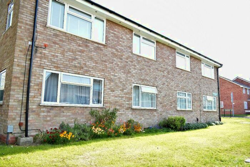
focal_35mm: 27
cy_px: 84
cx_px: 125
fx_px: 188
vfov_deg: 47.9
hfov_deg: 67.4
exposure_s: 1/60
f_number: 7.1
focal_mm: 18
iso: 125
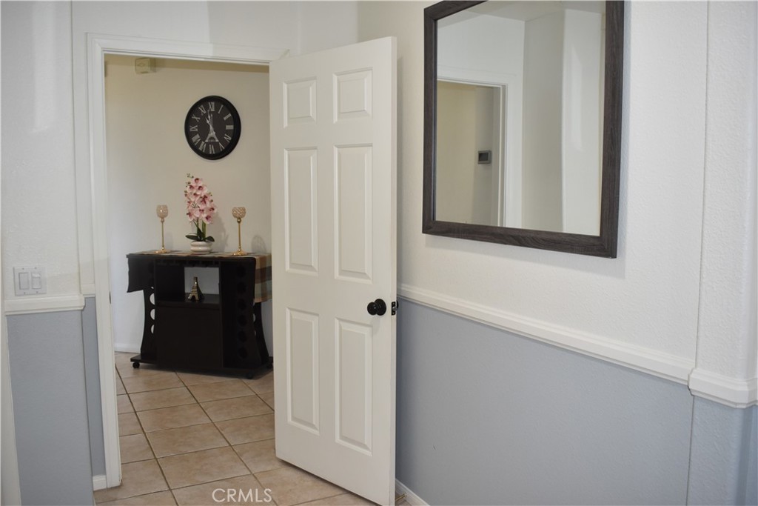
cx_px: 379
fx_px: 632
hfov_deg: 61.9
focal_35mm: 30
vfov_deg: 43.6
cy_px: 253
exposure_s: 1/100
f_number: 5
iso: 800
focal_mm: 20
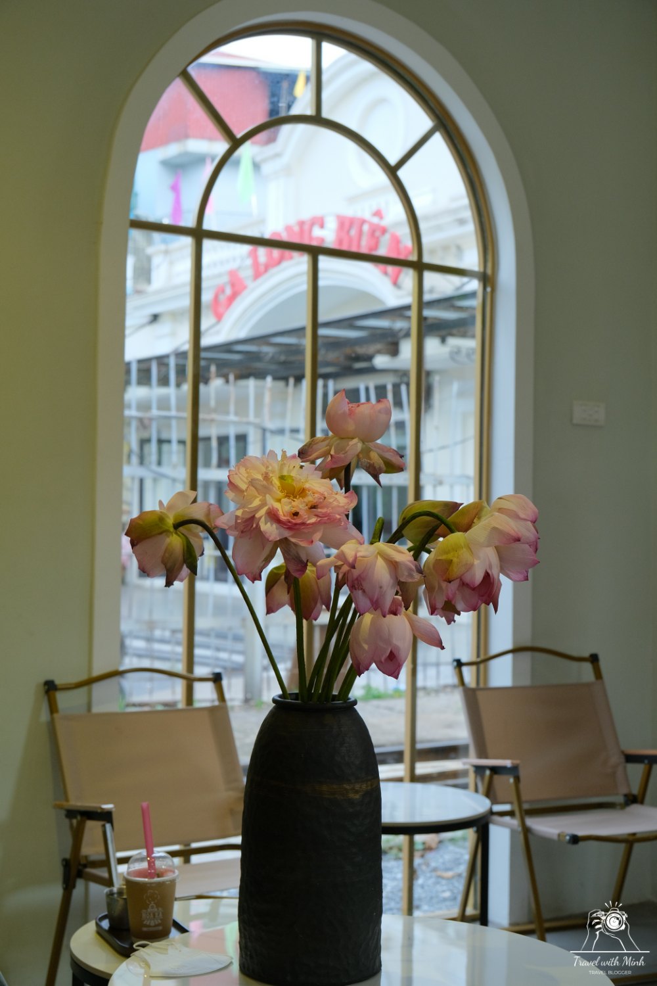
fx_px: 1369
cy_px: 493
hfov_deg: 27.0
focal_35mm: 50
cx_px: 328
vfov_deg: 39.6
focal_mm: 33
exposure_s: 1/220
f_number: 4
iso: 800
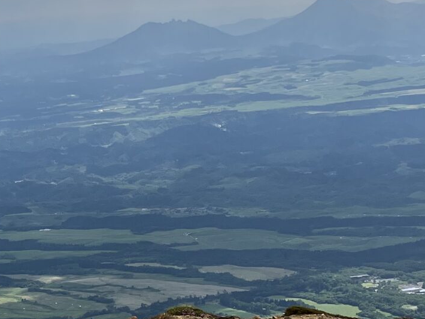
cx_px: 135
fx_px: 1240
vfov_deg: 14.6
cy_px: 160
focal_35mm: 101
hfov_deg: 19.4
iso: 32
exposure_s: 1/3745
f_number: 1.8
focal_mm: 3.99
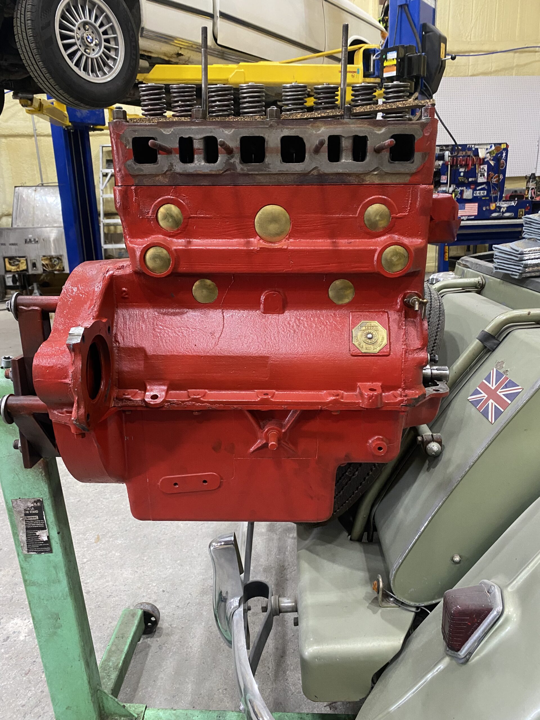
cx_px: 270
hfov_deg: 53.1
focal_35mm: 26
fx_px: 541
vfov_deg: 67.3
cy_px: 360
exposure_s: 1/59
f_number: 1.8
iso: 500
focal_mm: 4.25
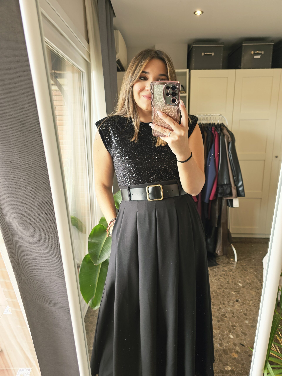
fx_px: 250
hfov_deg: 58.9
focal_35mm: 23
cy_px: 188
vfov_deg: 73.9
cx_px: 141
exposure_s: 1/190
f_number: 1.7
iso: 100
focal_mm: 6.3
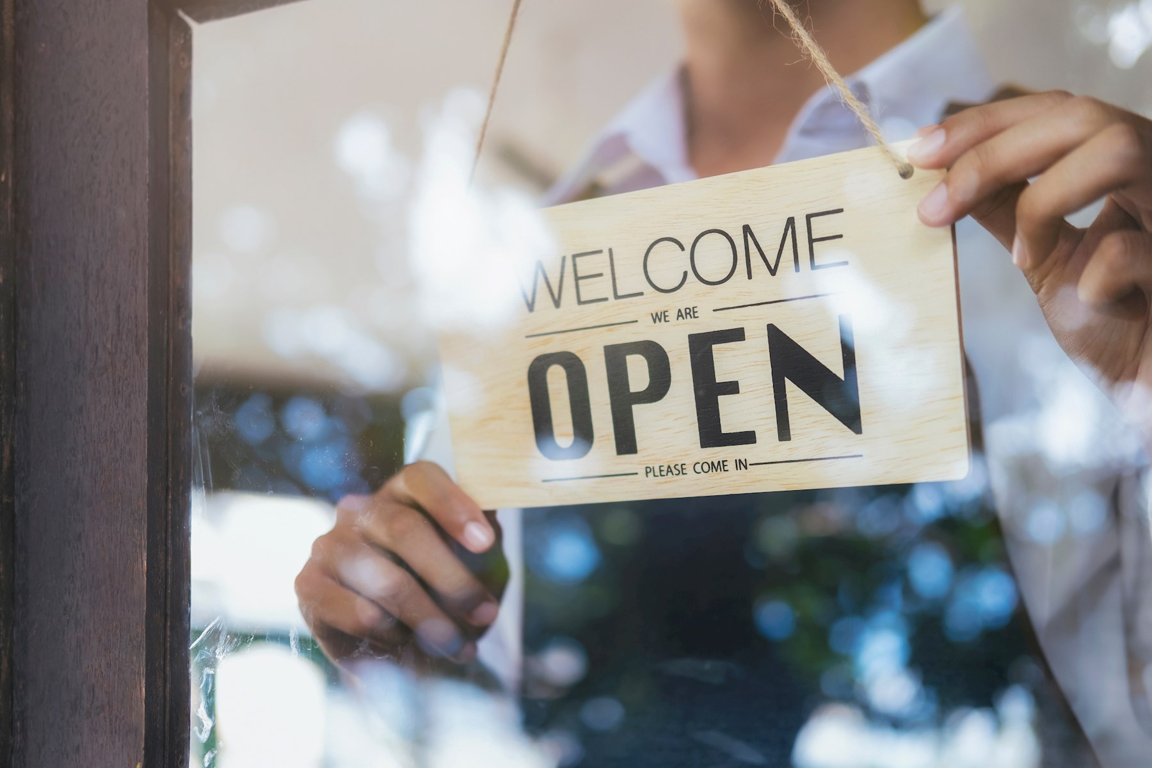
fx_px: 1696
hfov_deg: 37.5
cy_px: 384
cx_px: 576
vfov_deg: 25.5
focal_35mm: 53
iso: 200
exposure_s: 1/125
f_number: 2
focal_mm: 35
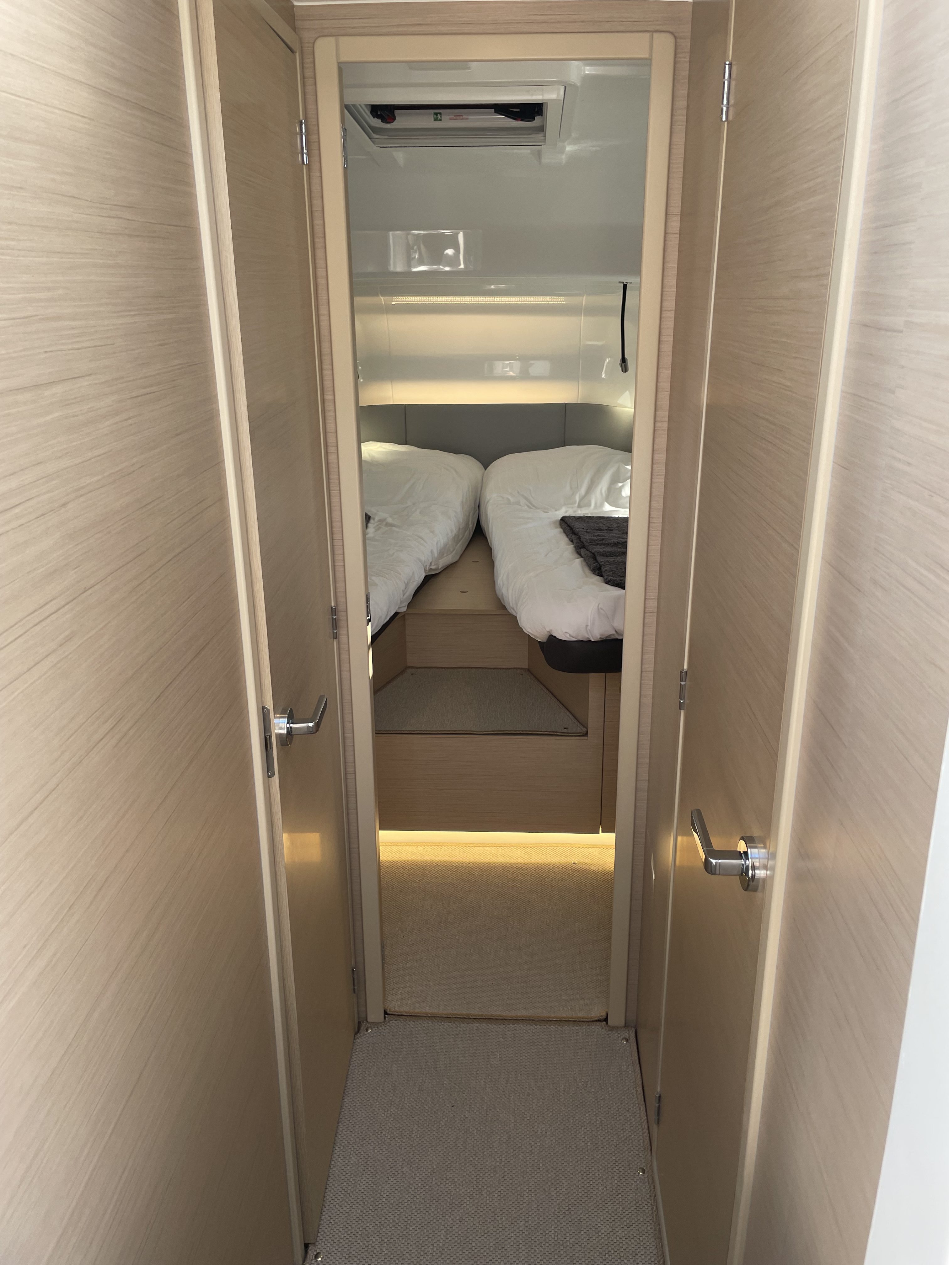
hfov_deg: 53.1
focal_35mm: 26
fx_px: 950
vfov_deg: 67.3
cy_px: 632
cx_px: 474
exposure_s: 1/121
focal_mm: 4.2
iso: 40
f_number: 1.6
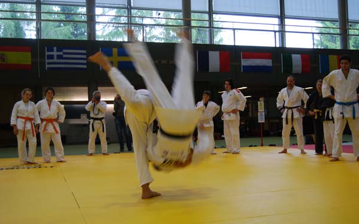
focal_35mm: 40
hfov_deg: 49.3
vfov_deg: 32.0
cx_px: 179
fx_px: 391
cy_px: 117
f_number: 4.2
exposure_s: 1/40
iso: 200
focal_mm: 26
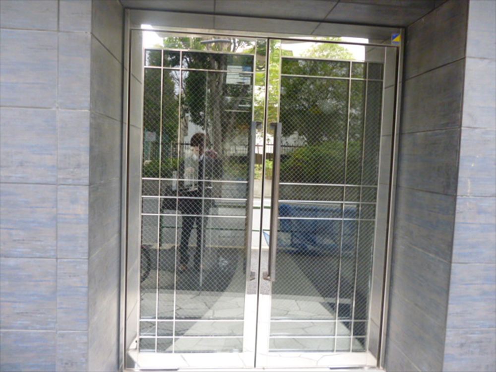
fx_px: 401
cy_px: 186
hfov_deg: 63.4
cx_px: 248
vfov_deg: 49.7
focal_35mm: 28
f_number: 3.1
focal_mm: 5
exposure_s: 1/60
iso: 400
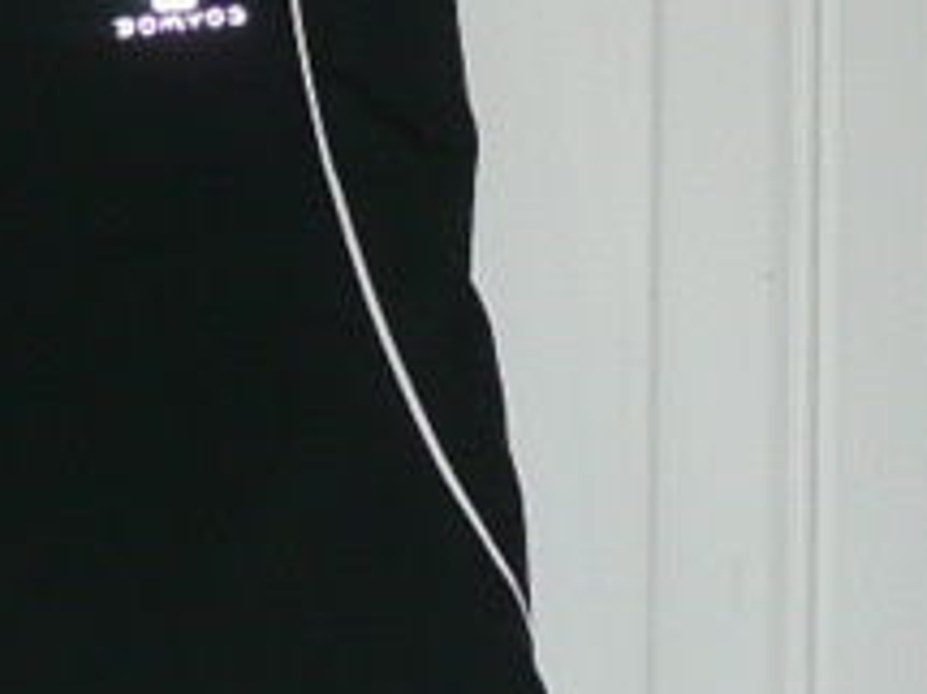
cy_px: 26
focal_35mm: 134
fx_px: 3586
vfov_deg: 11.0
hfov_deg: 14.0
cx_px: -388
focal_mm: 4.9
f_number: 3.4
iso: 100
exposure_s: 1/30
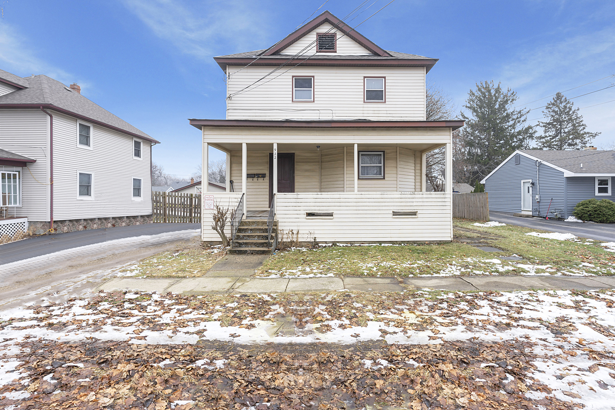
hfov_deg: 91.4
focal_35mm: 18
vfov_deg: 68.7
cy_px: 218
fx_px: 299
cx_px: 325
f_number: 11
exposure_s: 1/15
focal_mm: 16.5
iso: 100
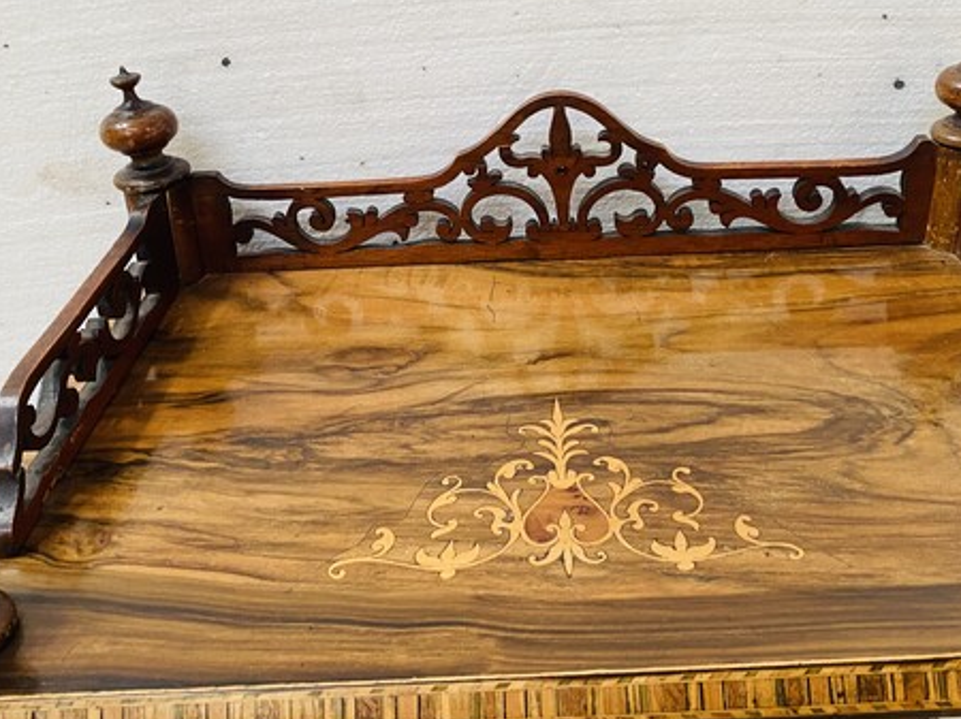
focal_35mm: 37
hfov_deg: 50.0
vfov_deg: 38.5
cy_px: 301
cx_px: 557
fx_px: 1027
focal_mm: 4.25
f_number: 1.8
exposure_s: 1/60
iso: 200
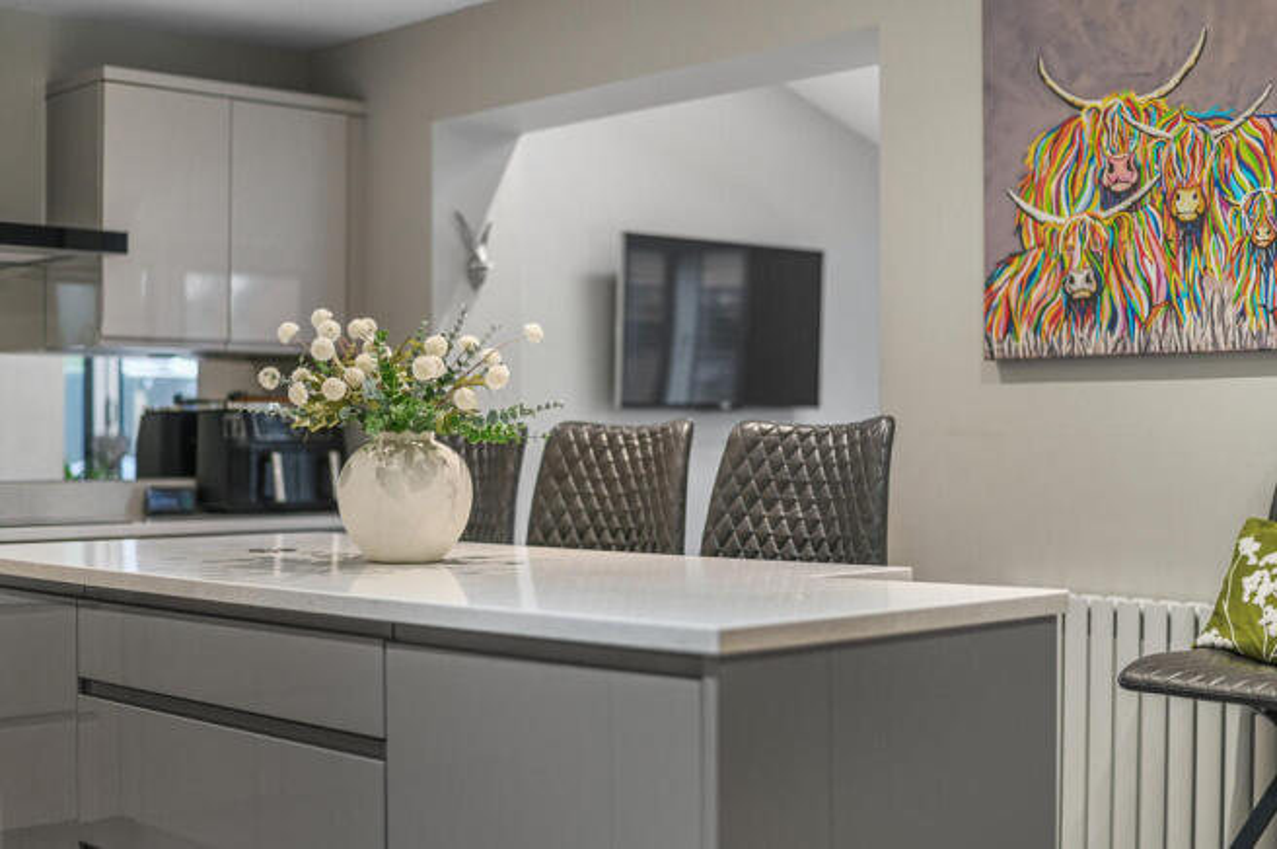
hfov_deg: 39.6
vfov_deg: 26.9
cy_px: 424
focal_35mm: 50
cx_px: 638
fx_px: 1772
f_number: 1.8
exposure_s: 1/15
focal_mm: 50
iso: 400
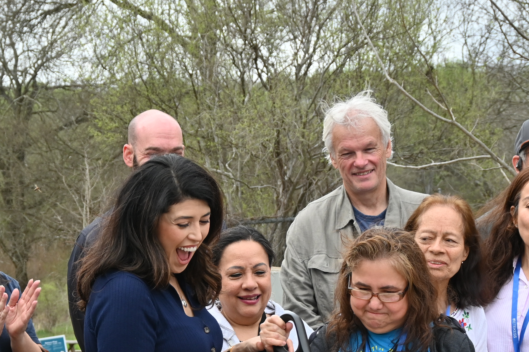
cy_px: 362
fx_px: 1469
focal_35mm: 100
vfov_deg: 13.5
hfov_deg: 20.4
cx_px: 240
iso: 250
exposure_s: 1/800
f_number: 4.8
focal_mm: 30
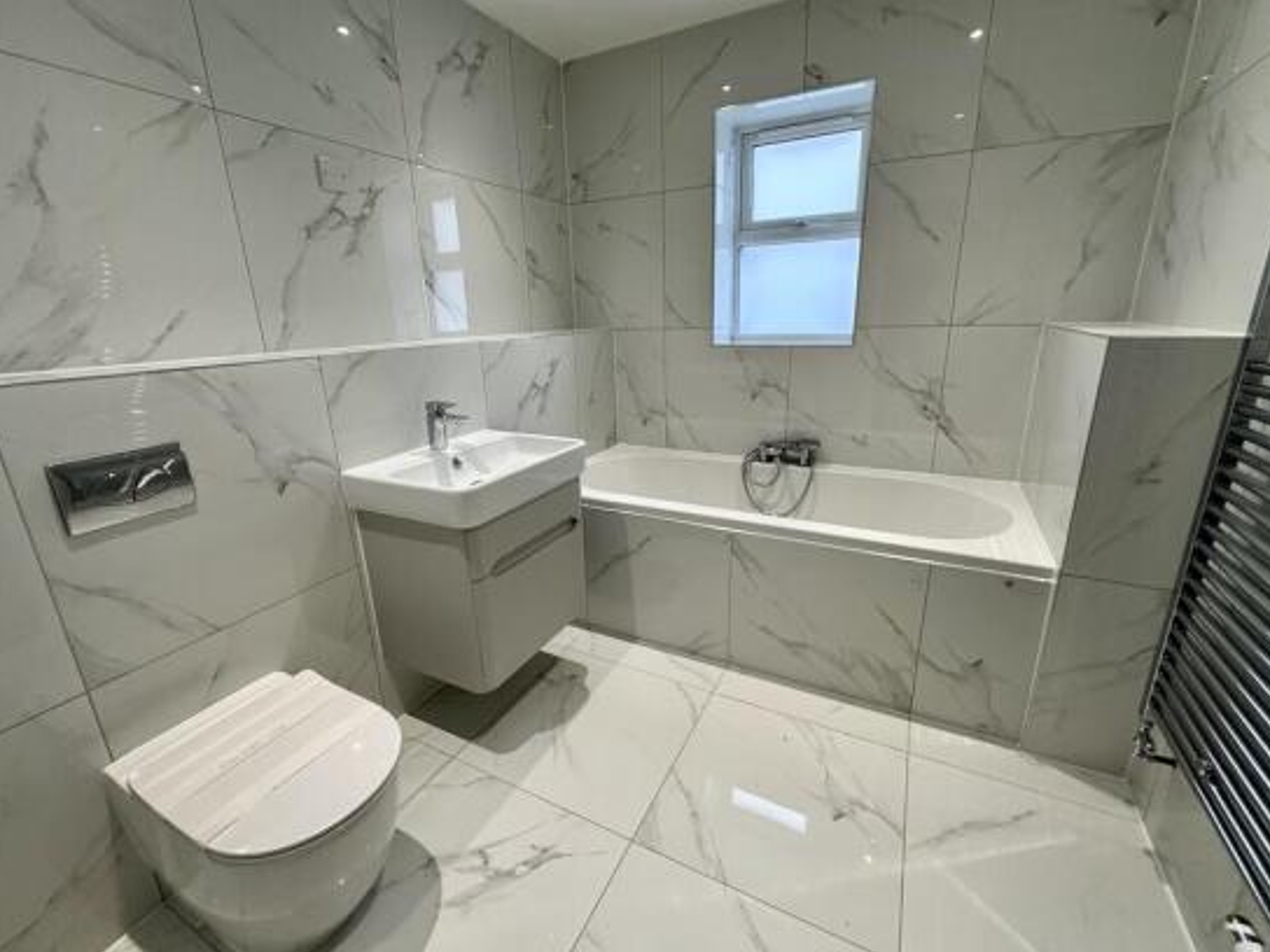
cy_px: 472
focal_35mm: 15
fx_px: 550
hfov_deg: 98.2
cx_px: 636
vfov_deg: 81.7
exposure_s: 1/99
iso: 160
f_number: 2.2
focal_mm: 2.22
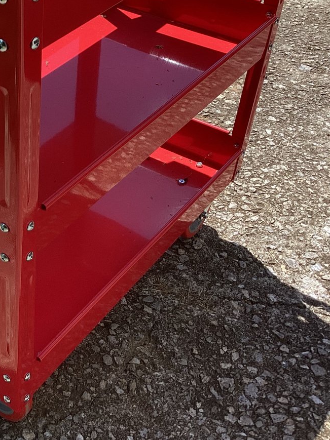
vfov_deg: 35.3
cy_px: 162
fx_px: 687
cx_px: -25
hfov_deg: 25.3
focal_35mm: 54
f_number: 2.4
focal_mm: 3.3
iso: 25
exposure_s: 1/696
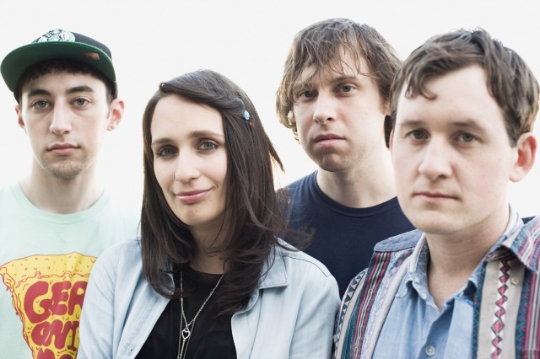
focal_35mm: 50
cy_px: 180
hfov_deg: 39.6
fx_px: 750
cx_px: 270
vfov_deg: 27.0
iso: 200
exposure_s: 1/125
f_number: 5
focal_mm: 50
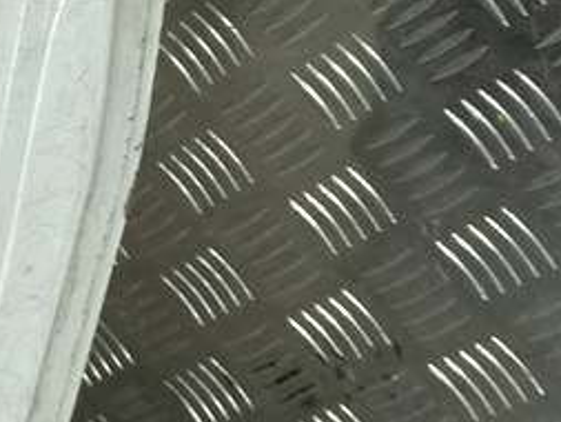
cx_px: -71
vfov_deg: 14.4
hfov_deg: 18.6
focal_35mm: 101
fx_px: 1638
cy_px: -4
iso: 64
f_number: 1.8
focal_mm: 4.6
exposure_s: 1/50
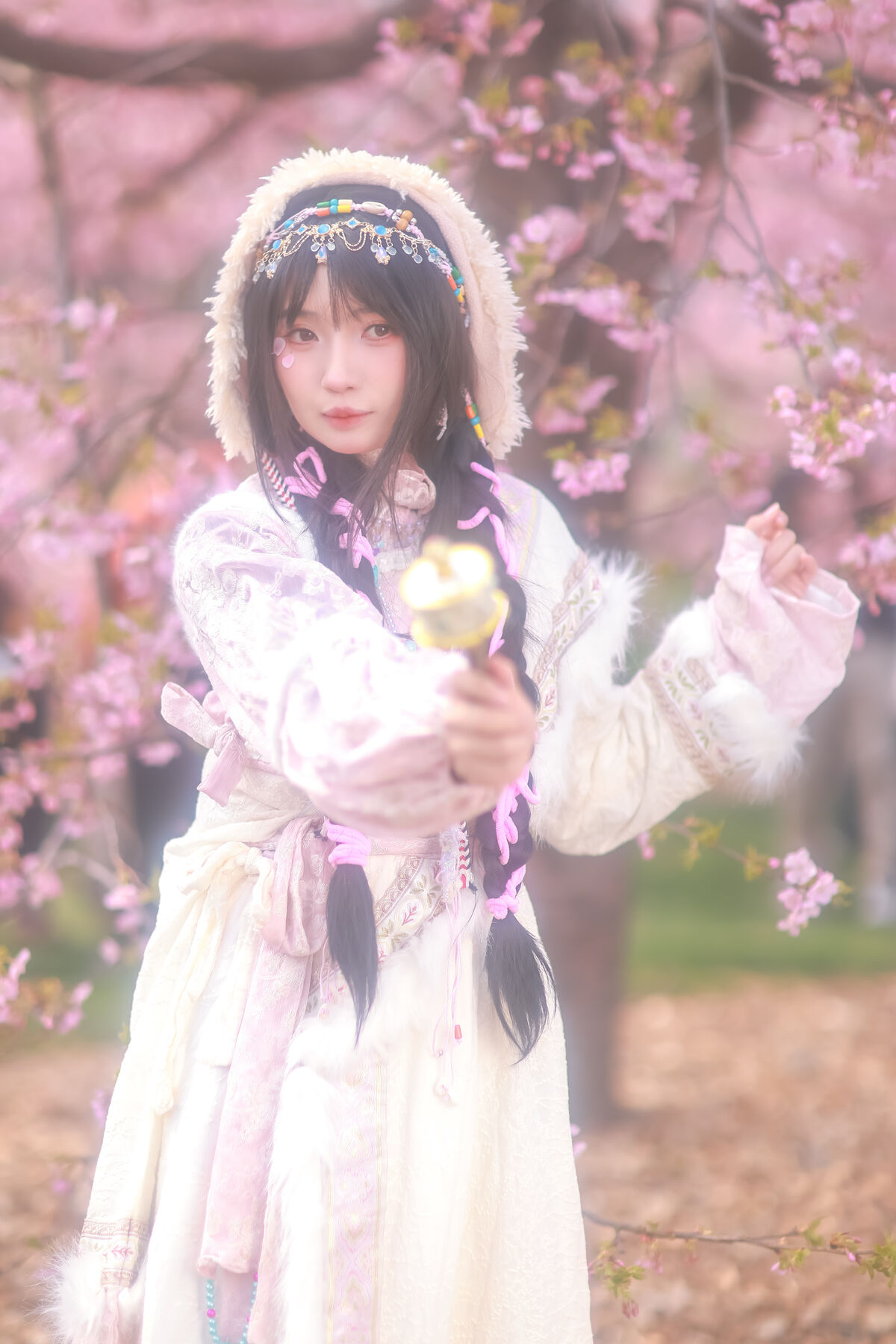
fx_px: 3136
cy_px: 672
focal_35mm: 84
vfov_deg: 24.2
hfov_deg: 16.3
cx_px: 448
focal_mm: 85
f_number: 1.6
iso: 100
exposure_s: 1/2000
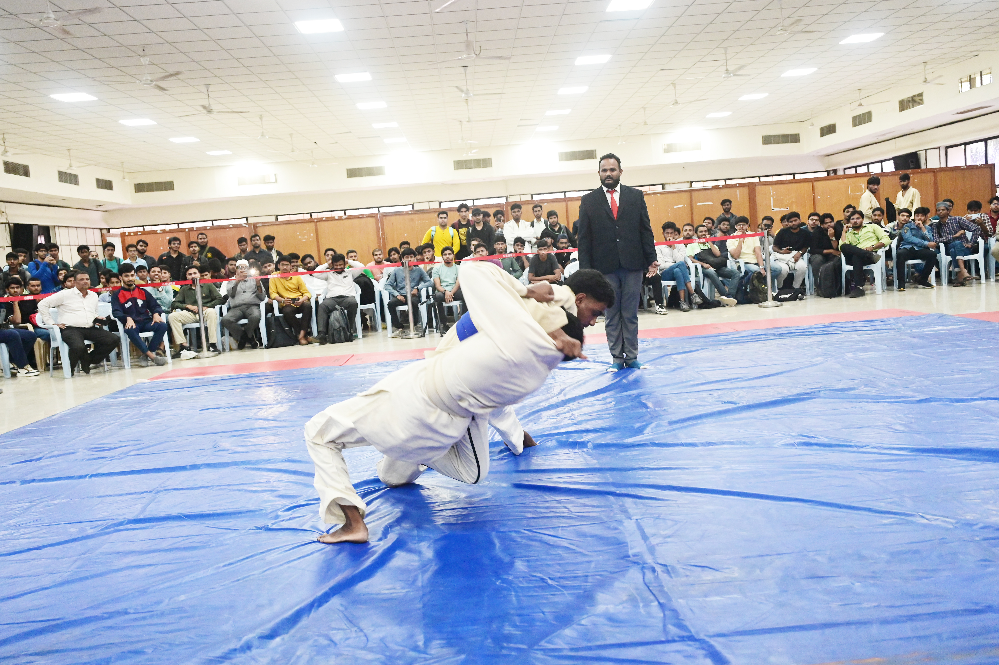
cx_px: 500
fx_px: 874
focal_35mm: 32
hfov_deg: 59.5
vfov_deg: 41.7
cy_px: 332
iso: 6400
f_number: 4
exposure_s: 1/320
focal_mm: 31.5
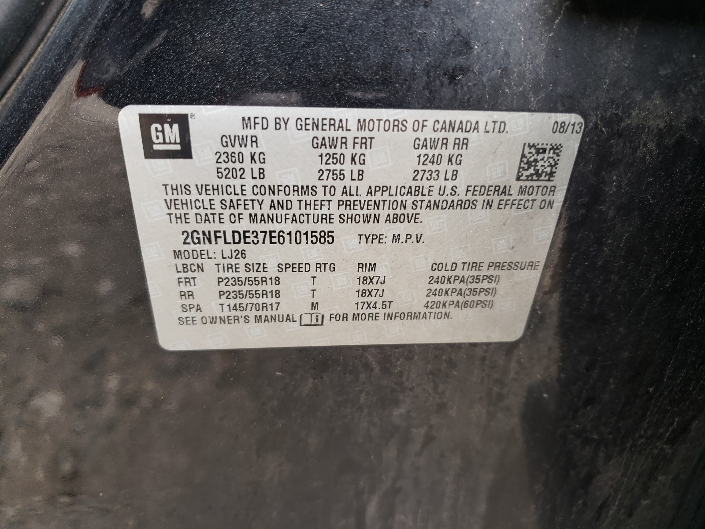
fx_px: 530
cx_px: 352
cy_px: 264
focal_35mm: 26
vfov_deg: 53.1
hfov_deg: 67.3
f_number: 1.5
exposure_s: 1/60.2
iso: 54
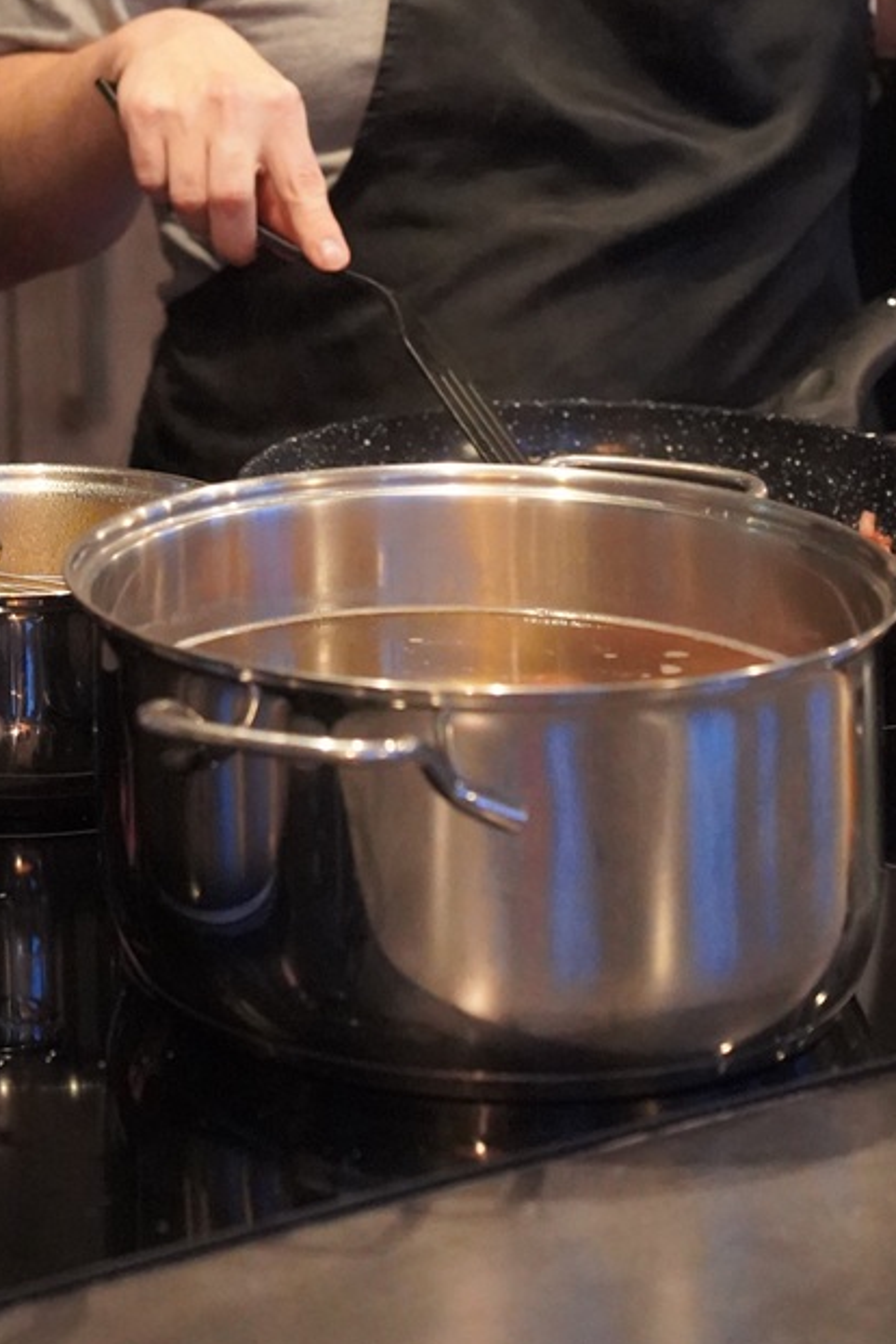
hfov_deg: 11.6
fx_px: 4330
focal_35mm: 116
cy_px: -258
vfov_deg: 16.9
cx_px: -108
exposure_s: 1/160
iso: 12800
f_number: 4
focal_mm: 48
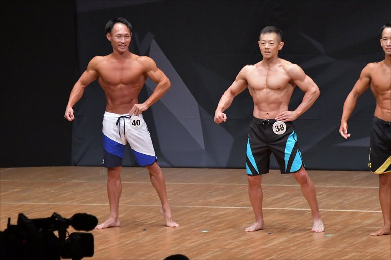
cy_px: 130
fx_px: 3094
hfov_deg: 7.2
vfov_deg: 4.8
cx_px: 196
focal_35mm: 285
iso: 6400
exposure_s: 1/400
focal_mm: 190
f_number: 5.6
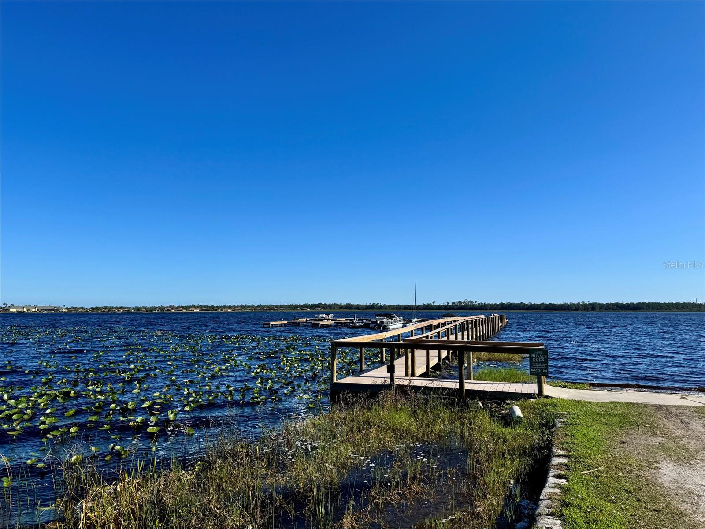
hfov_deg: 71.6
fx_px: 489
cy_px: 264
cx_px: 352
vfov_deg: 56.8
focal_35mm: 24
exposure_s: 1/6410
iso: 80
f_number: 1.78
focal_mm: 6.76
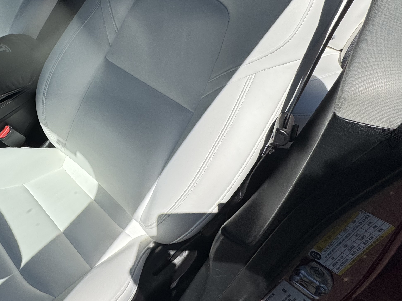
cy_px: 123
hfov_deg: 54.7
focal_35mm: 29
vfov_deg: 48.0
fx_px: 337
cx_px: 50
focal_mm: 2.22
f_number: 2.2
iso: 50
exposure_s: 1/4132
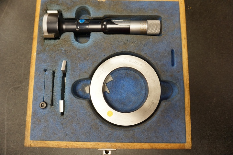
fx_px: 155
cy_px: 78
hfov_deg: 73.7
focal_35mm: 24
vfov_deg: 53.1
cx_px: 116
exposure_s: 1/60
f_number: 4
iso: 640
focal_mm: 16
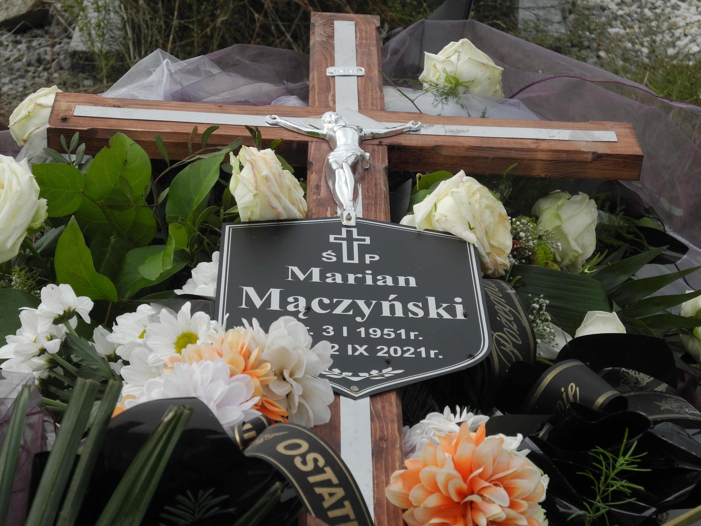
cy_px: 263
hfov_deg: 20.9
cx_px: 350
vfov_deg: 15.7
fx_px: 1904
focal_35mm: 94
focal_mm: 20.1
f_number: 4.5
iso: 100
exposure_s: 1/800
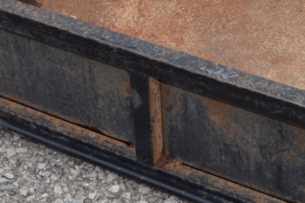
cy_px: 20
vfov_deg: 13.2
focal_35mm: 103
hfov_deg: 19.7
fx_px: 872
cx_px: 238
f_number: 5.6
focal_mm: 24
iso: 100
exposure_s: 1/125
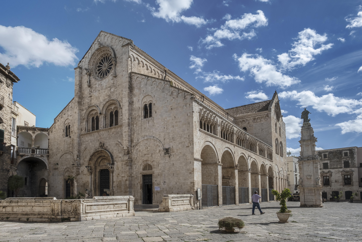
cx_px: 181
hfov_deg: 81.2
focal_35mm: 21
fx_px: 211
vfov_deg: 59.5
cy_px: 121
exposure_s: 1/850
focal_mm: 14
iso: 160
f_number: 8
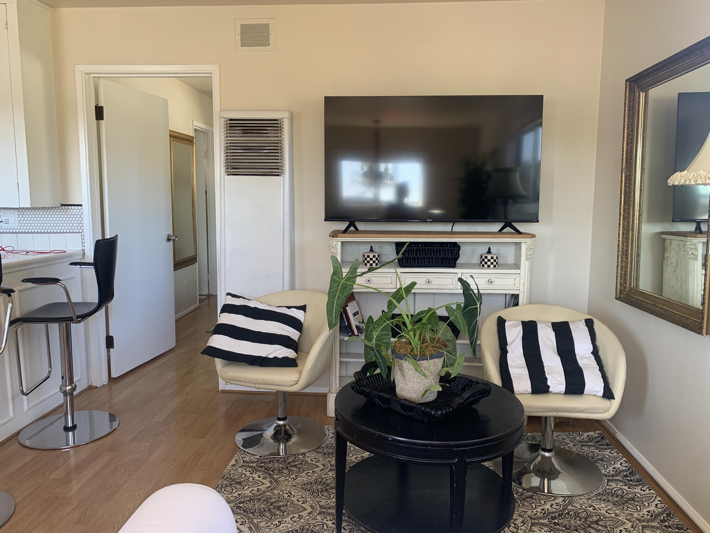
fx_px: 533
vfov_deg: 53.1
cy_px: 266
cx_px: 355
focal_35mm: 26
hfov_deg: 67.3
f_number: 1.8
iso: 100
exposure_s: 1/82
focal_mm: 4.25
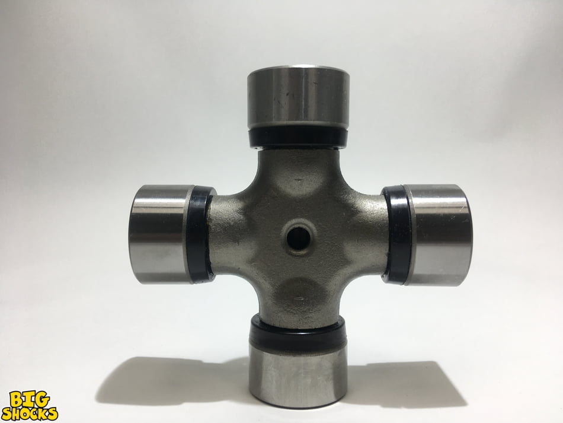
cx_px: 282
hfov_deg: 61.6
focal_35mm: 29
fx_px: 472
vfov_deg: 48.2
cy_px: 212
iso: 32
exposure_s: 1/120
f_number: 2.2
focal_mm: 4.15
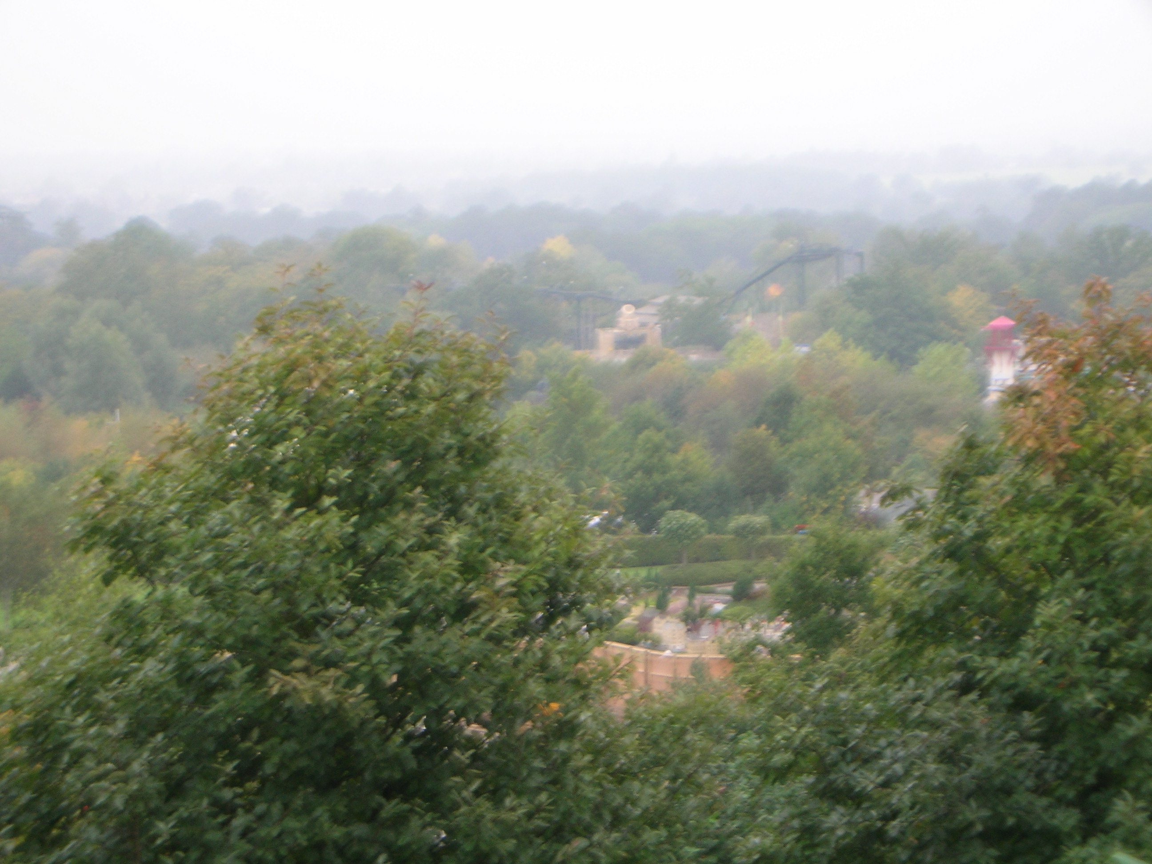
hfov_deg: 18.7
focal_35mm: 105
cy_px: 432
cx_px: 576
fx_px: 3494
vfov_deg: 14.1
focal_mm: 17.4
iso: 50
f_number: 5.4
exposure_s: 1/11.5
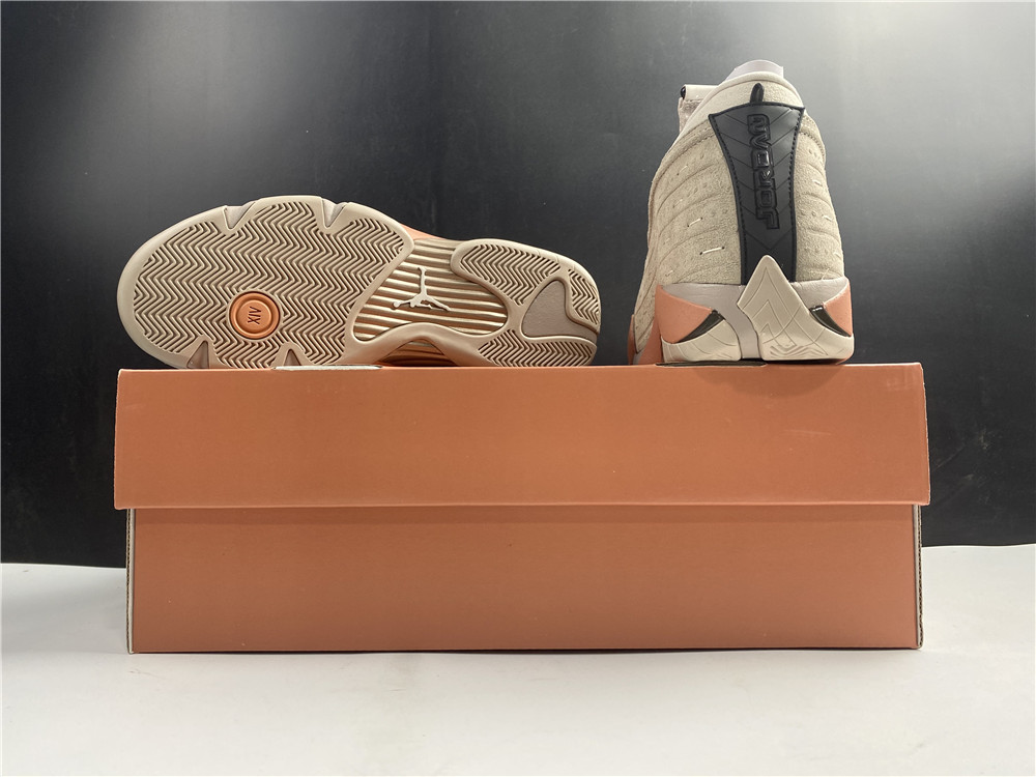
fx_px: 778
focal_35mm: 26
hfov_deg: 67.3
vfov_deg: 53.1
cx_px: 518
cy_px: 388
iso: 64
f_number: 1.8
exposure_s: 1/50
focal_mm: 4.25
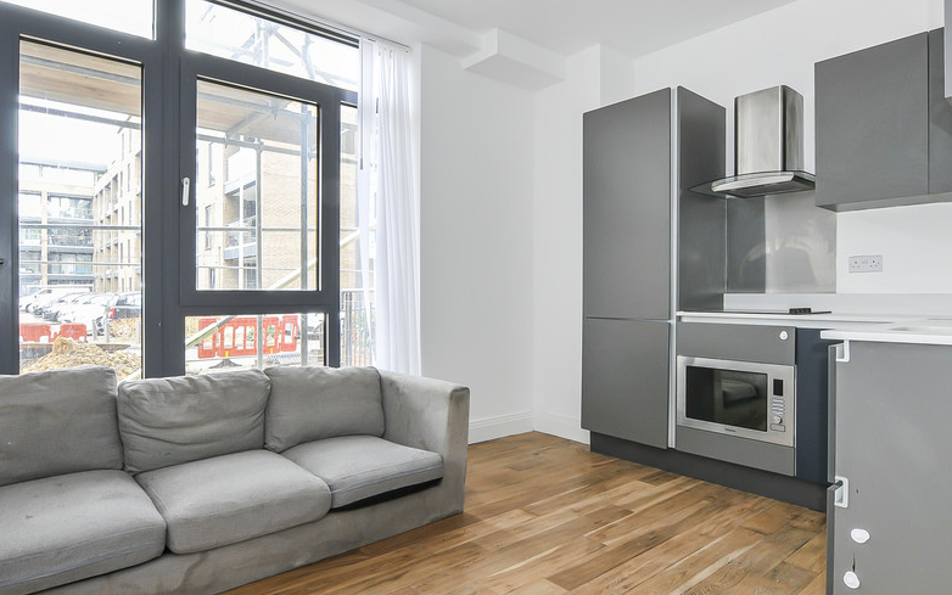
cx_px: 454
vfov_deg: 59.6
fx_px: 519
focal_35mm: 20
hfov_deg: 85.0
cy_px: 281
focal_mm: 10
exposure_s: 1/10
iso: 250
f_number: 11
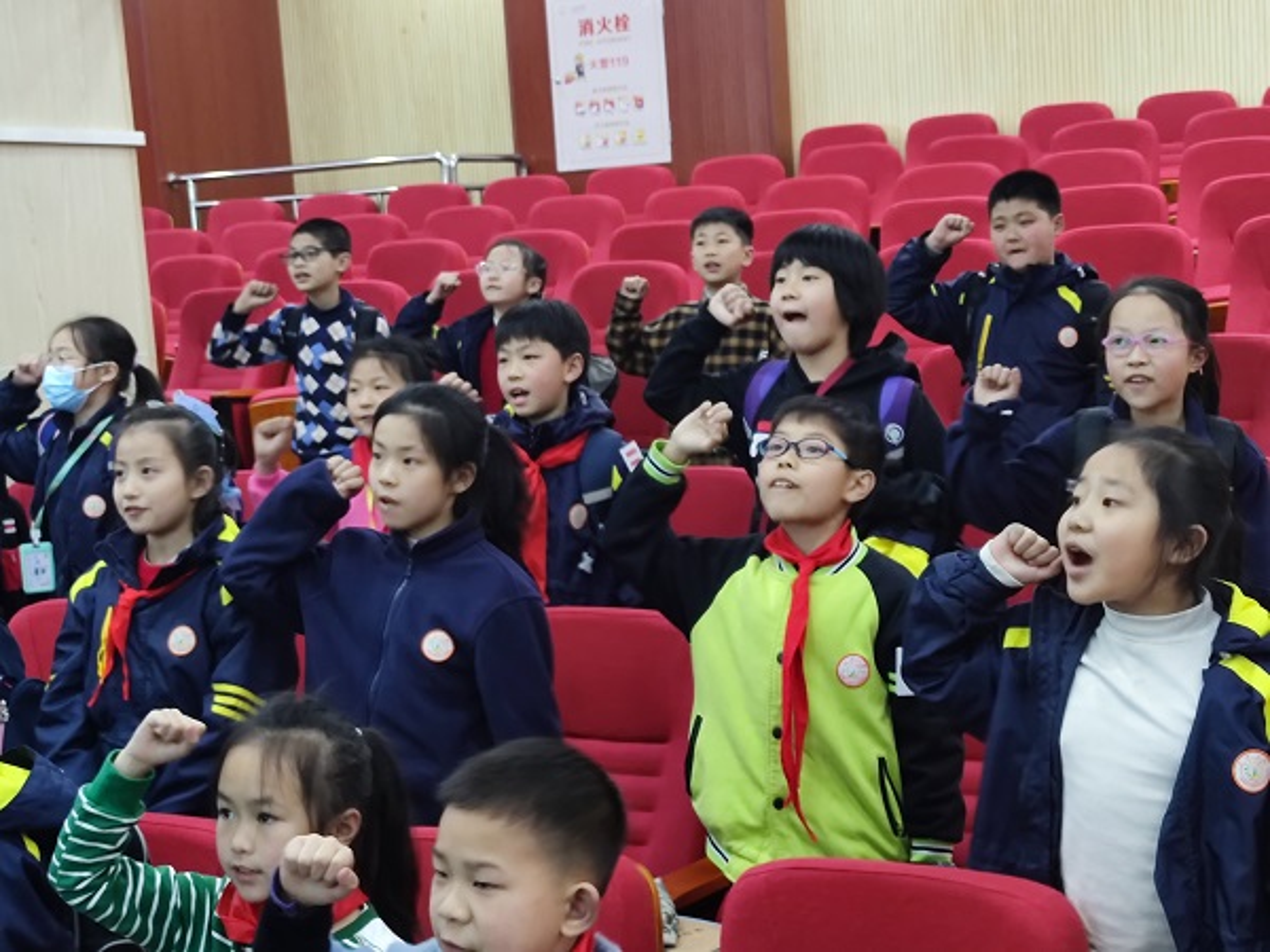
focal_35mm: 56
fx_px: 2055
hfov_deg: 34.3
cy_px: 476
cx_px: 635
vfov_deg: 26.1
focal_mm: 6.72
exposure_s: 1/50
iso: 687
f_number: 1.69
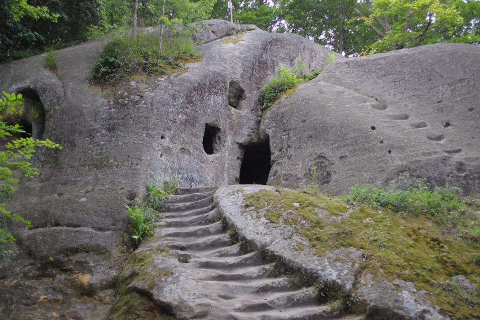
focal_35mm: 37
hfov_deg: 51.9
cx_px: 236
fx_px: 493
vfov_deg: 36.0
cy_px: 161
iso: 560
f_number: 4.2
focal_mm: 24
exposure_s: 1/60
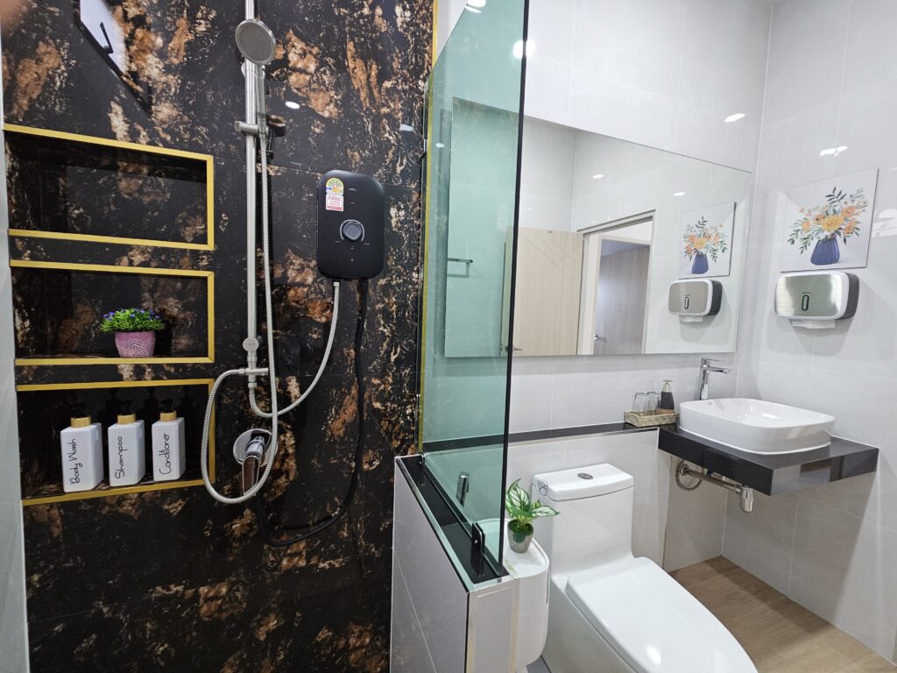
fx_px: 337
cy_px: 336
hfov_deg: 106.2
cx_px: 448
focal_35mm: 13
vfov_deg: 89.9
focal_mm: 2.2
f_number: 2.2
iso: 400
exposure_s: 1/30
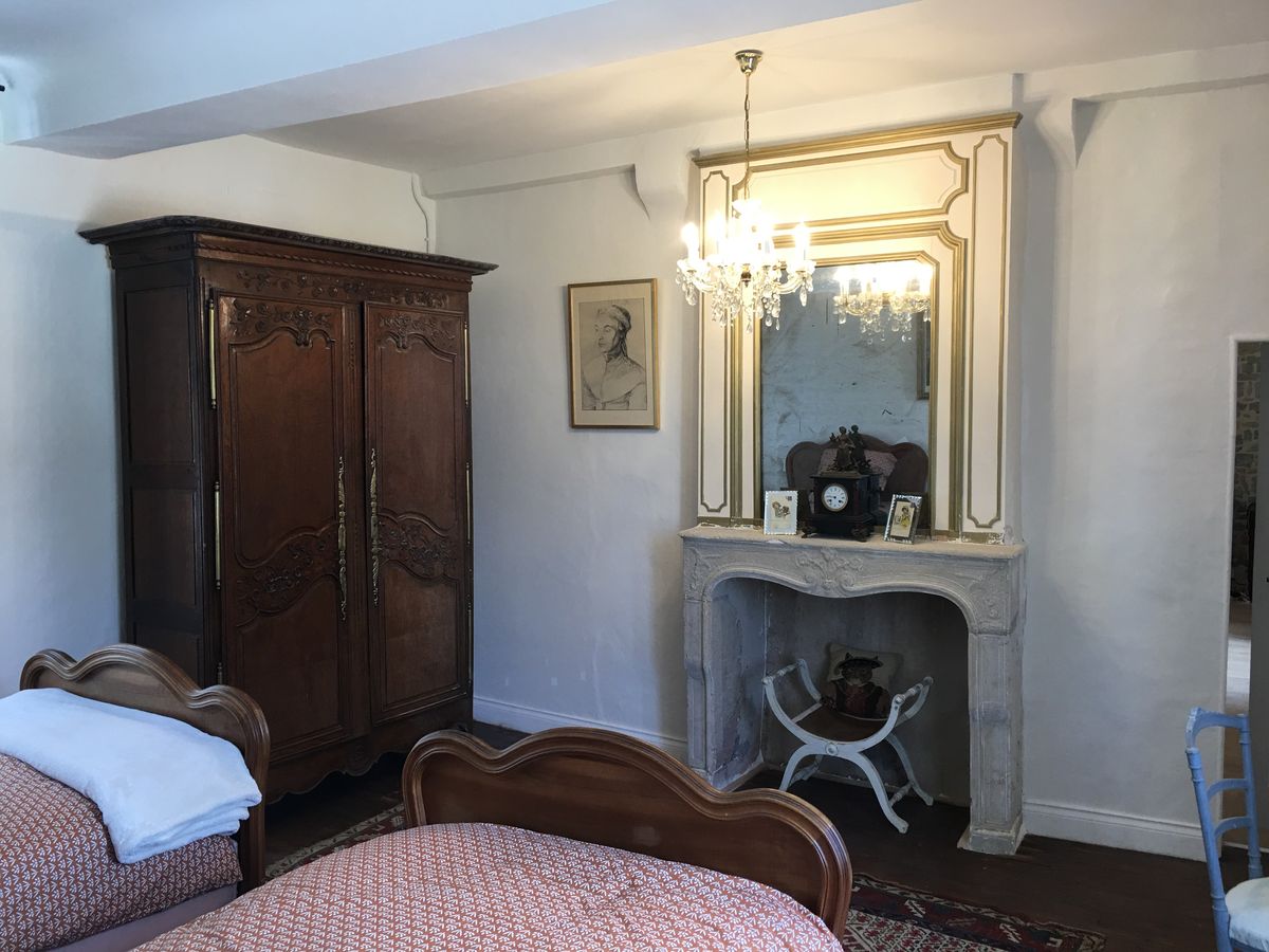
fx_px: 1063
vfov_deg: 48.2
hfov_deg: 61.7
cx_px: 634
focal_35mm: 29
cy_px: 476
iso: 40
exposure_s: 1/33
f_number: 2.2
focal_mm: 4.15
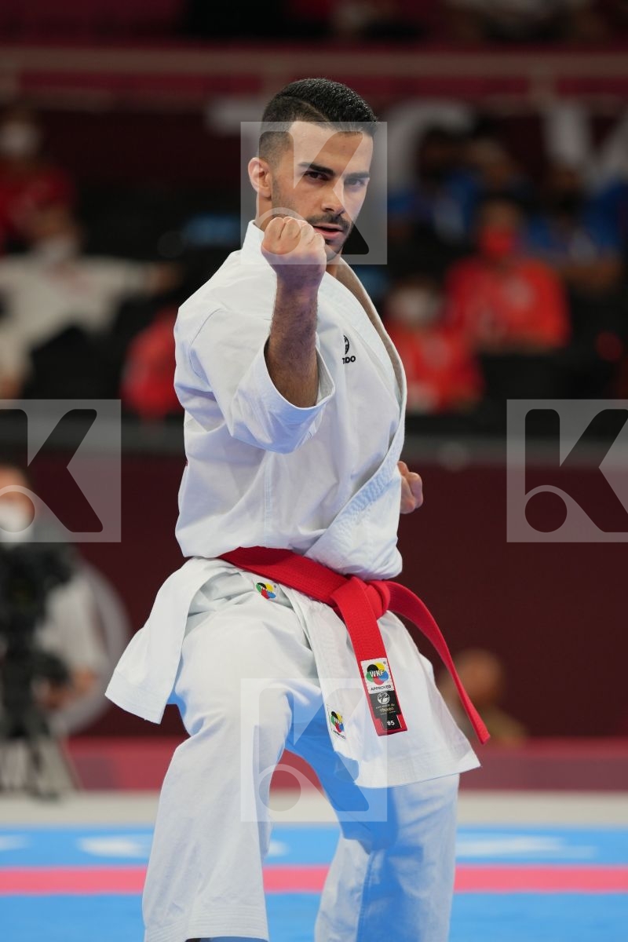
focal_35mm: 286
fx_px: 7483
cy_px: 471
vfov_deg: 7.2
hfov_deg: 4.8
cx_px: 314
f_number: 2.8
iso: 320
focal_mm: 191
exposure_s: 1/500
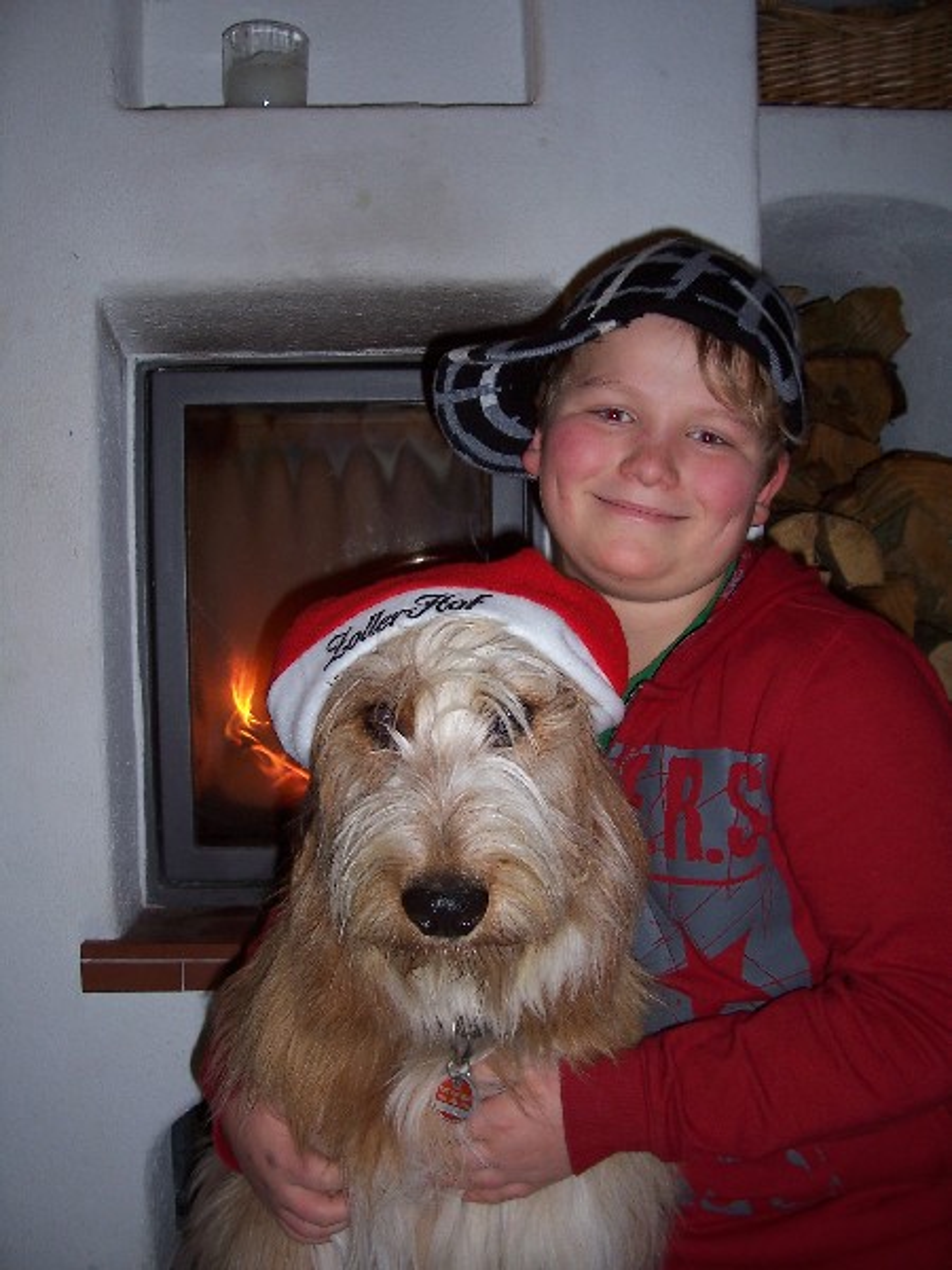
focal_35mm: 34
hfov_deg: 41.8
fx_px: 1247
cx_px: 476
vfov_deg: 54.0
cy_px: 635
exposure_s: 1/60
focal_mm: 5.6
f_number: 2.7
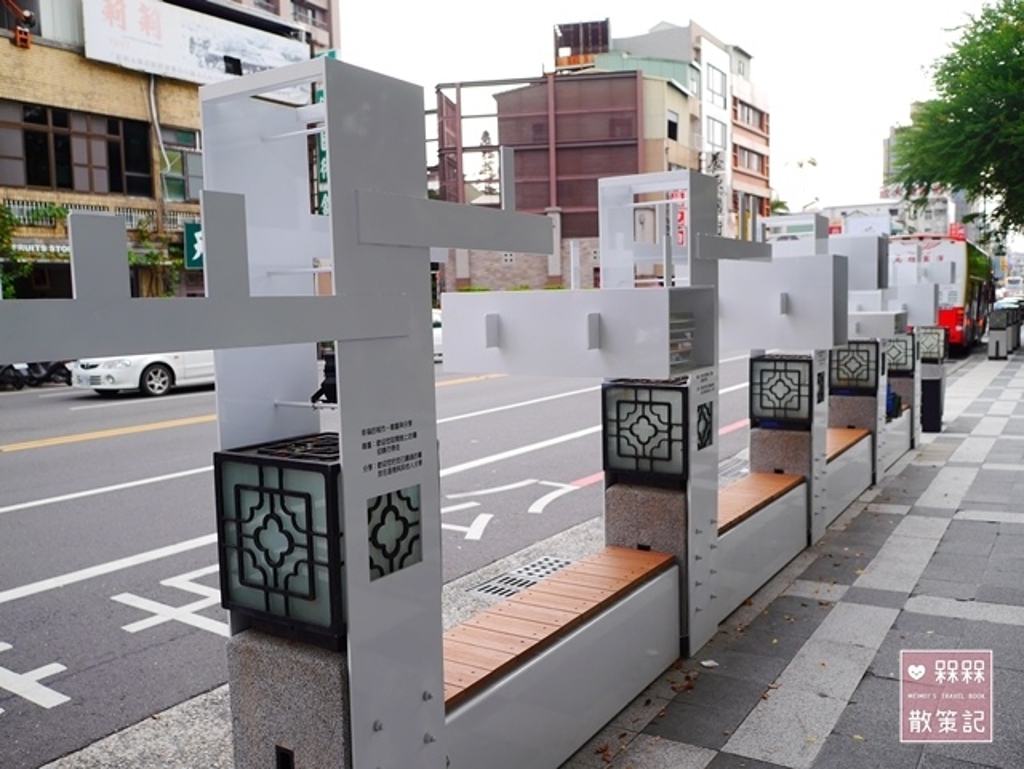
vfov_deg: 46.9
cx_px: 512
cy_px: 384
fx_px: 888
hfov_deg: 59.9
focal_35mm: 30
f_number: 2.2
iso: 160
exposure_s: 1/160
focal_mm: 15
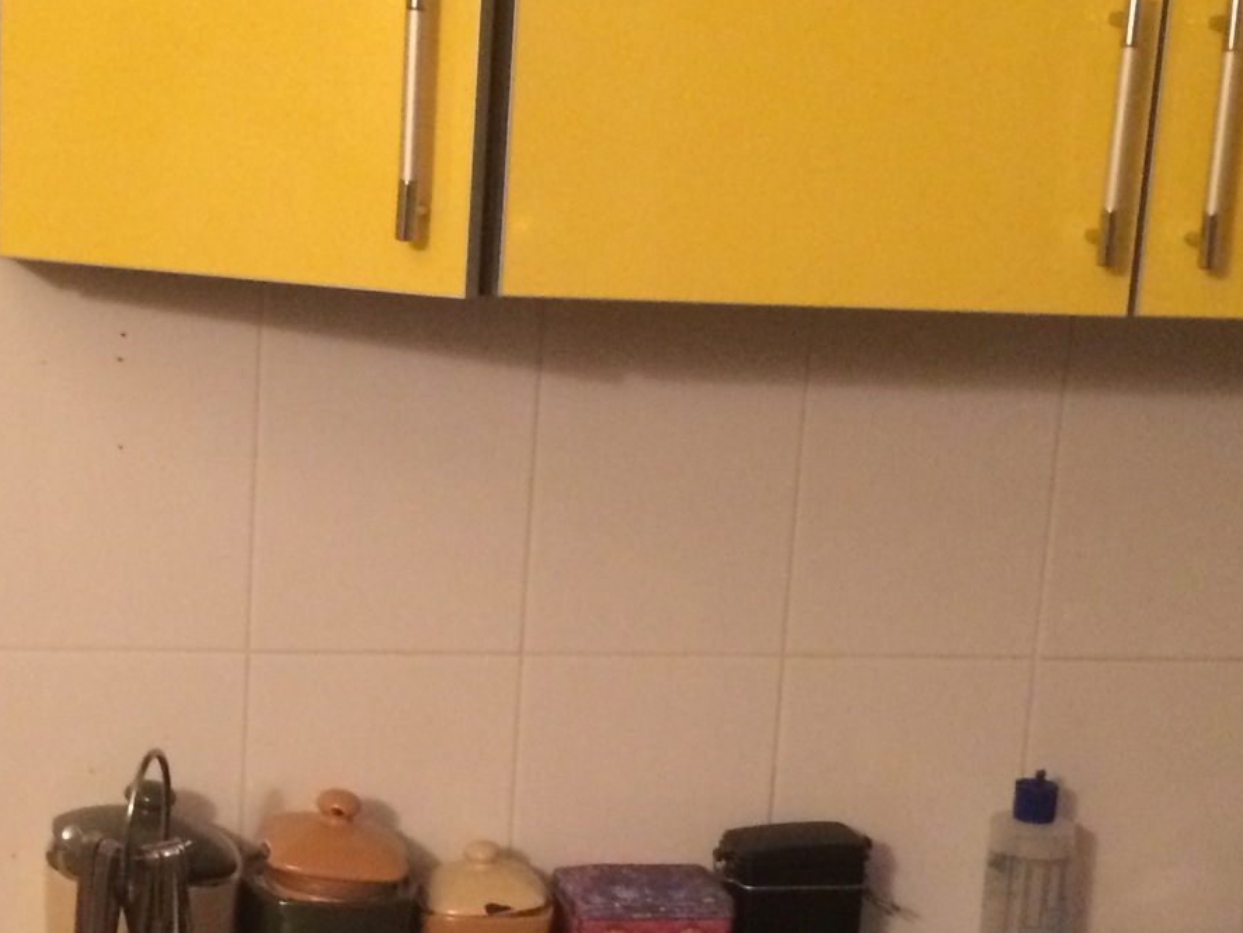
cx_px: 455
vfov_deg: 21.9
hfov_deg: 28.8
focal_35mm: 67
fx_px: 2407
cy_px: 581
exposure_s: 1/17
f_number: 2.2
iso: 400
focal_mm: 4.15
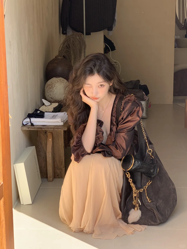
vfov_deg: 36.8
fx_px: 375
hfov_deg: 28.0
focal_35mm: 52
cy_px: 124
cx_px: 94
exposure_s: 1/231
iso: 16
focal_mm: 6
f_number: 2.4
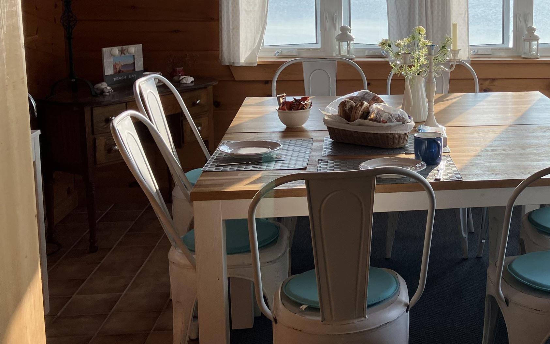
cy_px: 89
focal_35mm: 54
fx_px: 809
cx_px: 485
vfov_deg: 23.7
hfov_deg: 35.5
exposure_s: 1/324
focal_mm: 3.99
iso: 32
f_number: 1.8
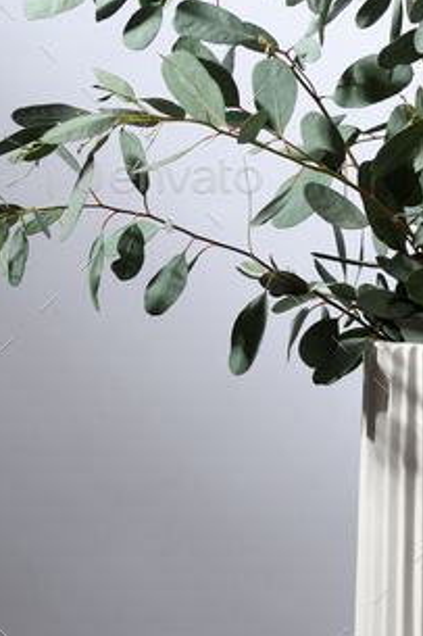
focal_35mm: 247
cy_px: 162
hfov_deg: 5.5
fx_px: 4358
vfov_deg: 8.3
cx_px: 475
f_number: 11
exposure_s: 1/125
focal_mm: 85
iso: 100
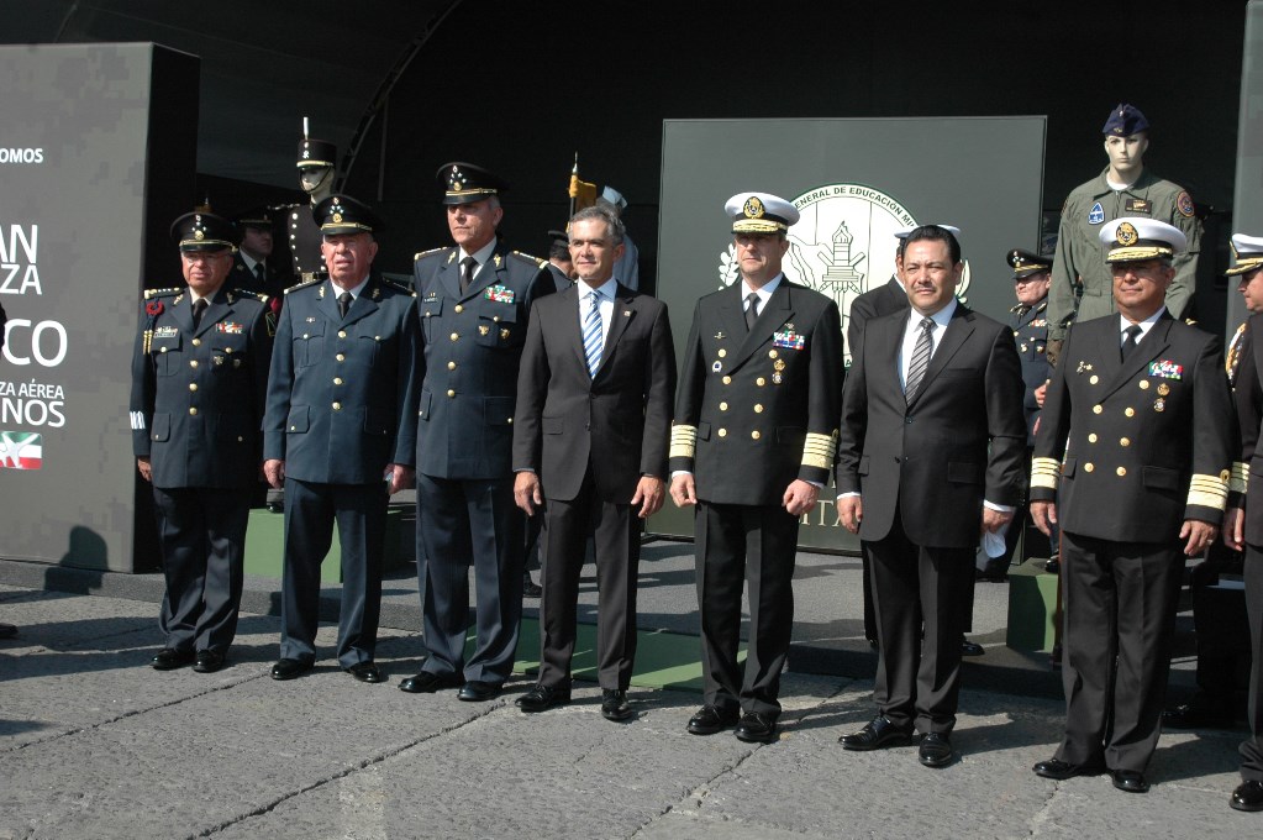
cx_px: 632
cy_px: 420
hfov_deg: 38.9
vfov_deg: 26.4
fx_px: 1787
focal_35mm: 51
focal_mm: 34
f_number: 11
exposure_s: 1/500
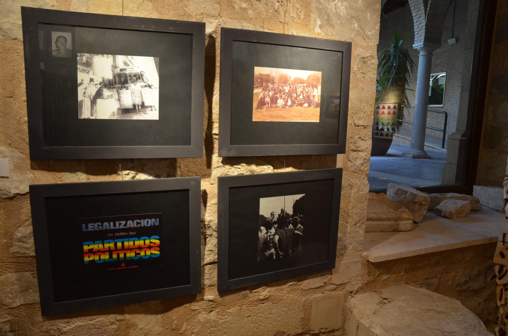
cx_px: 254
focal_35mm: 27
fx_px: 380
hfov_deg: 67.5
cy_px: 168
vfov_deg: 47.7
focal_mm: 18
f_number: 6.3
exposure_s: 1/160
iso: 800
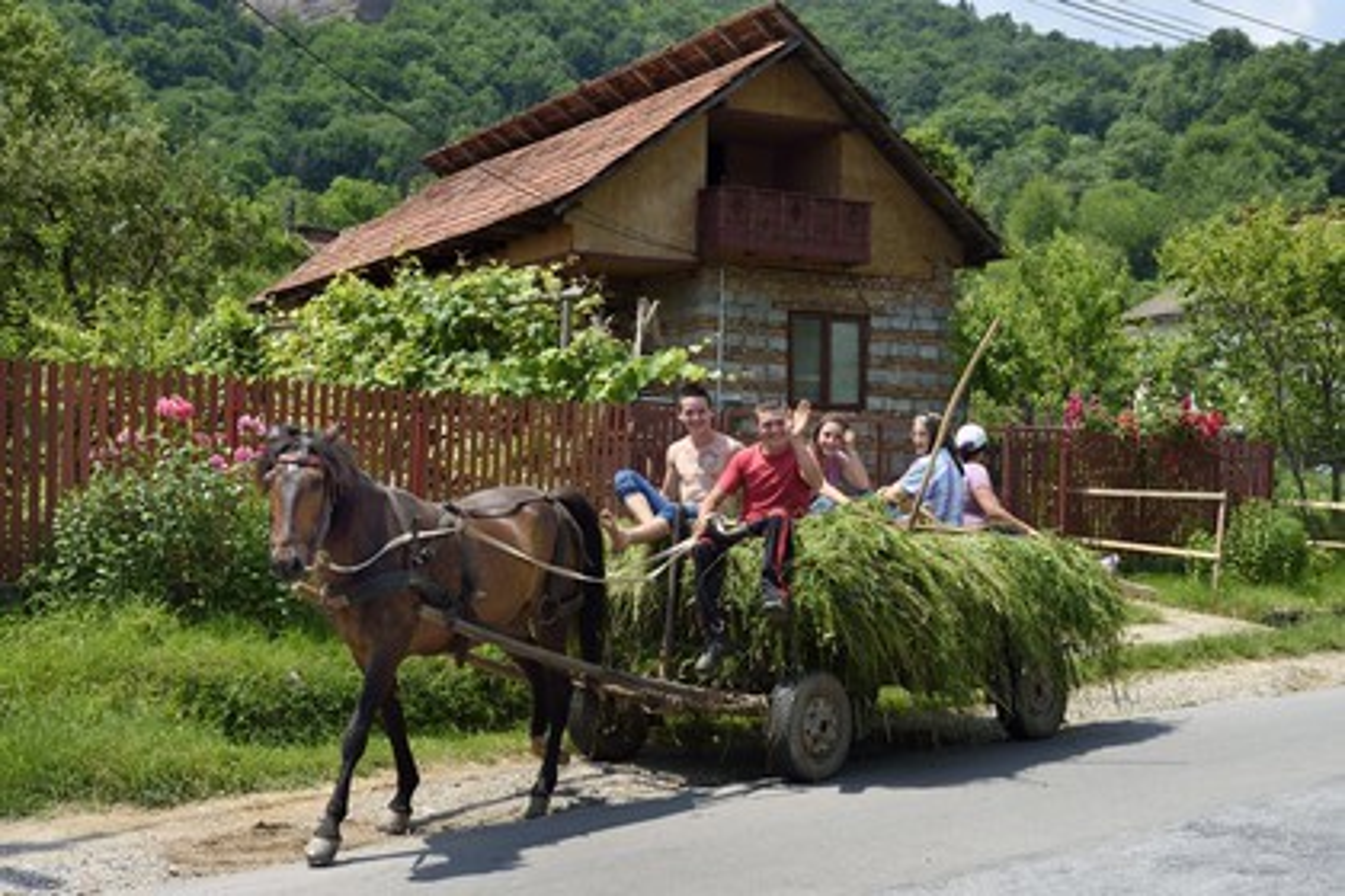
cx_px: 672
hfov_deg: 39.6
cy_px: 448
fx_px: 1868
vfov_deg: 27.0
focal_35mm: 50
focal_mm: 50
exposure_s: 1/500
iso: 200
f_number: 7.1
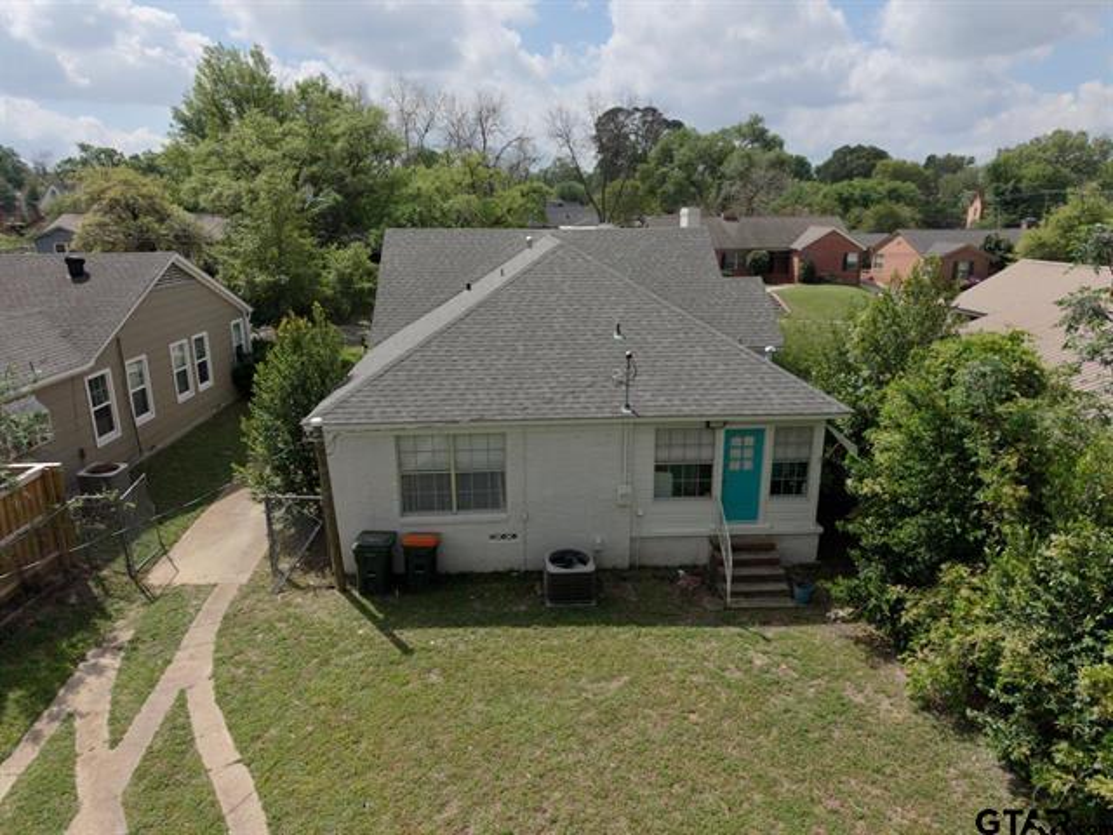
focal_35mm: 24
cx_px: 556
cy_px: 418
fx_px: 772
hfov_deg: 71.6
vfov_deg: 56.8
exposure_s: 1/8000
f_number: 1.8
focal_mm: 8.67
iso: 250
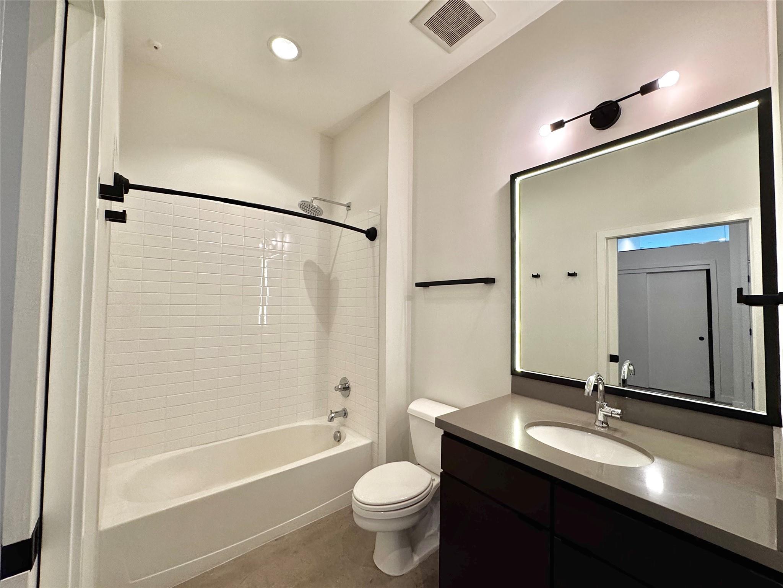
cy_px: 294
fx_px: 317
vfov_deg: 85.7
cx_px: 392
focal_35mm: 14
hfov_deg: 102.1
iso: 200
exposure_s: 1/60
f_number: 2.2
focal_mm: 2.22
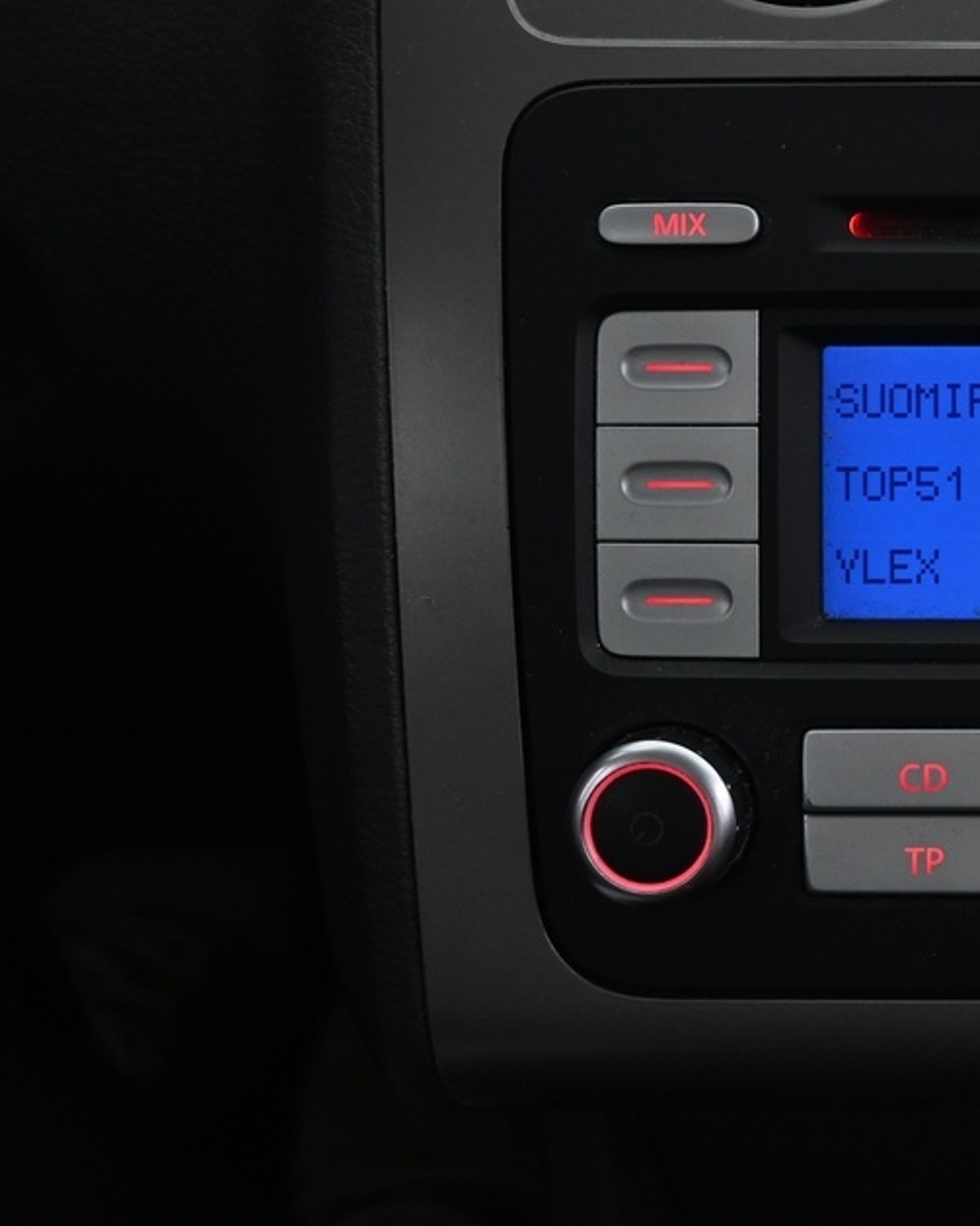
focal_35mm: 58
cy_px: 351
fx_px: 2103
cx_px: 1270
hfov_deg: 23.3
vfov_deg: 32.0
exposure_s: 1/25
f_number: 3.5
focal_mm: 16
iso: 800
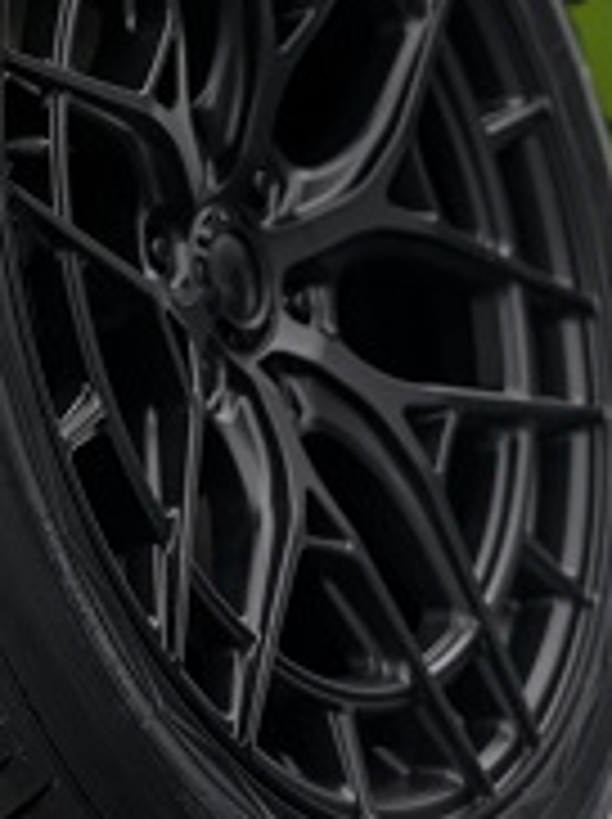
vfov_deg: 14.3
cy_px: 158
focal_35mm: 137
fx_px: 3237
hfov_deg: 10.4
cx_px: -369
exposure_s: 1/20
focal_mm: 37
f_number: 2.8
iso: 1000
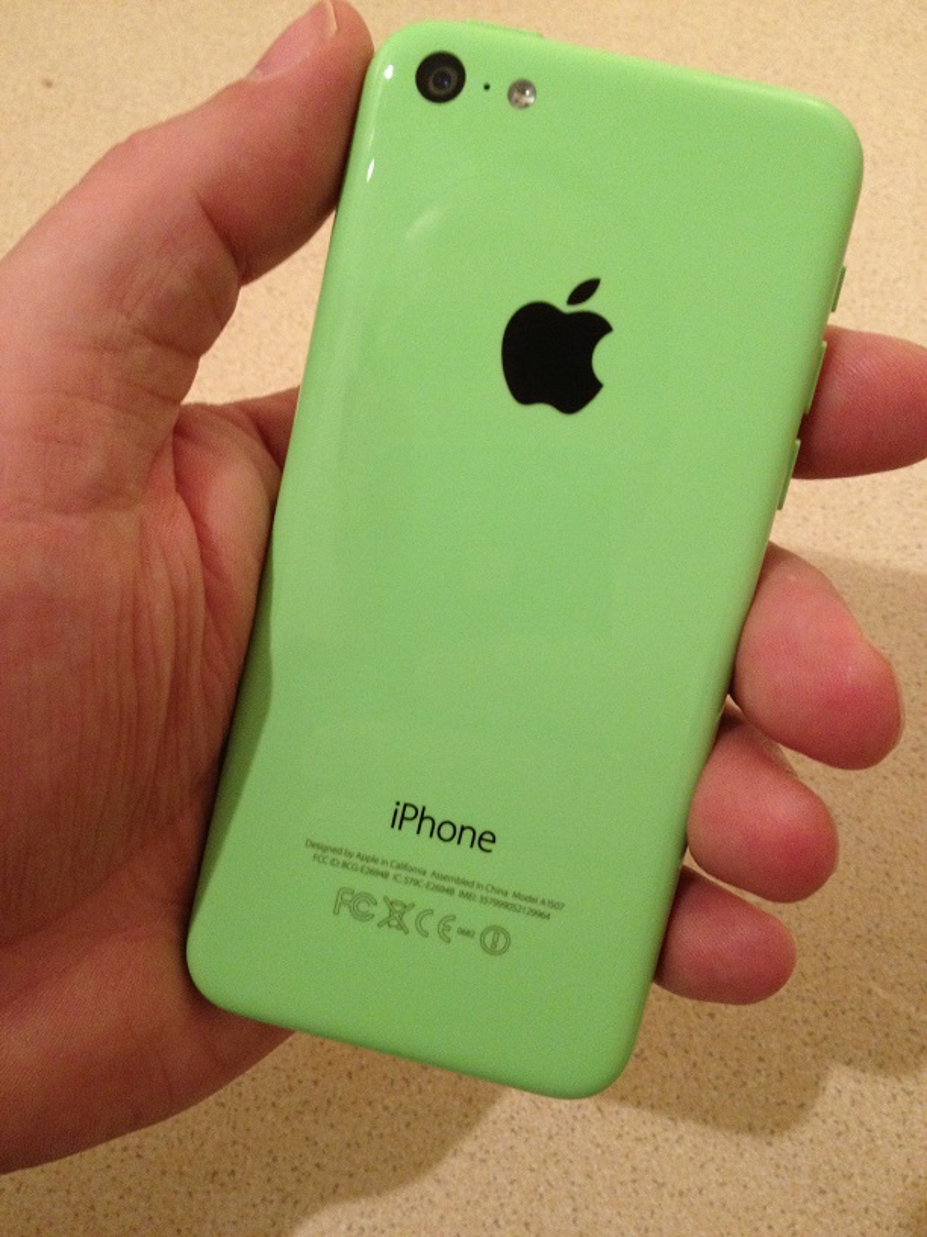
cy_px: 618
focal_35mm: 35
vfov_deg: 52.6
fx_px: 1250
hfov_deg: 40.7
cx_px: 464
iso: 250
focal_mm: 4.28
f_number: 2.4
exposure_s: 1/20
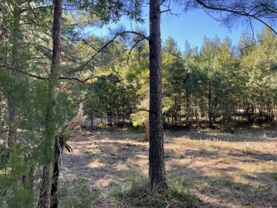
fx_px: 232
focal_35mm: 29
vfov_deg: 48.2
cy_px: 104
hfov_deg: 61.7
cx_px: 137
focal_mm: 4.2
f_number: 1.6
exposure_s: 1/356
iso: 32
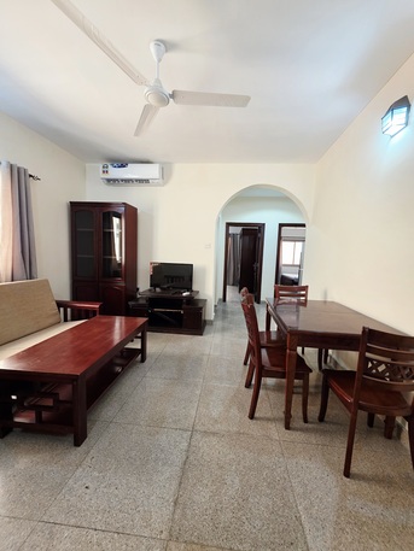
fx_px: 207
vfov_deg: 106.2
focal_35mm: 13
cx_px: 207
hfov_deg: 89.9
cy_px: 276
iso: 250
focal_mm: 2.2
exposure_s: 1/101
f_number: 1.9
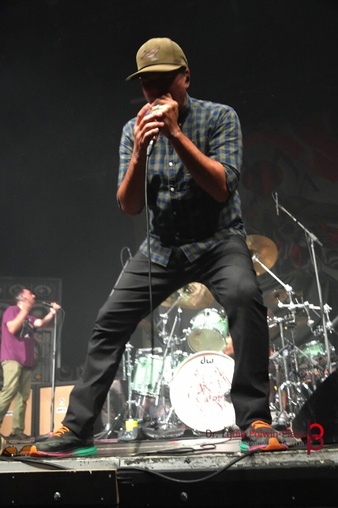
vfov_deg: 57.2
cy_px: 254
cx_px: 169
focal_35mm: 33
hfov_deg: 40.0
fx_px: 465
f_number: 3.5
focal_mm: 22
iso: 6400
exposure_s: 1/13
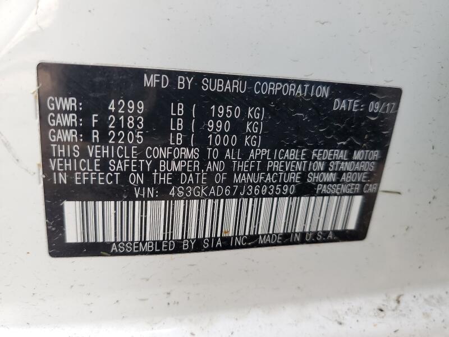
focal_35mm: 26
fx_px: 337
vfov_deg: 53.1
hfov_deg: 67.3
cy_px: 168
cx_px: 224
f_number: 1.5
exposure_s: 1/147
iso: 50
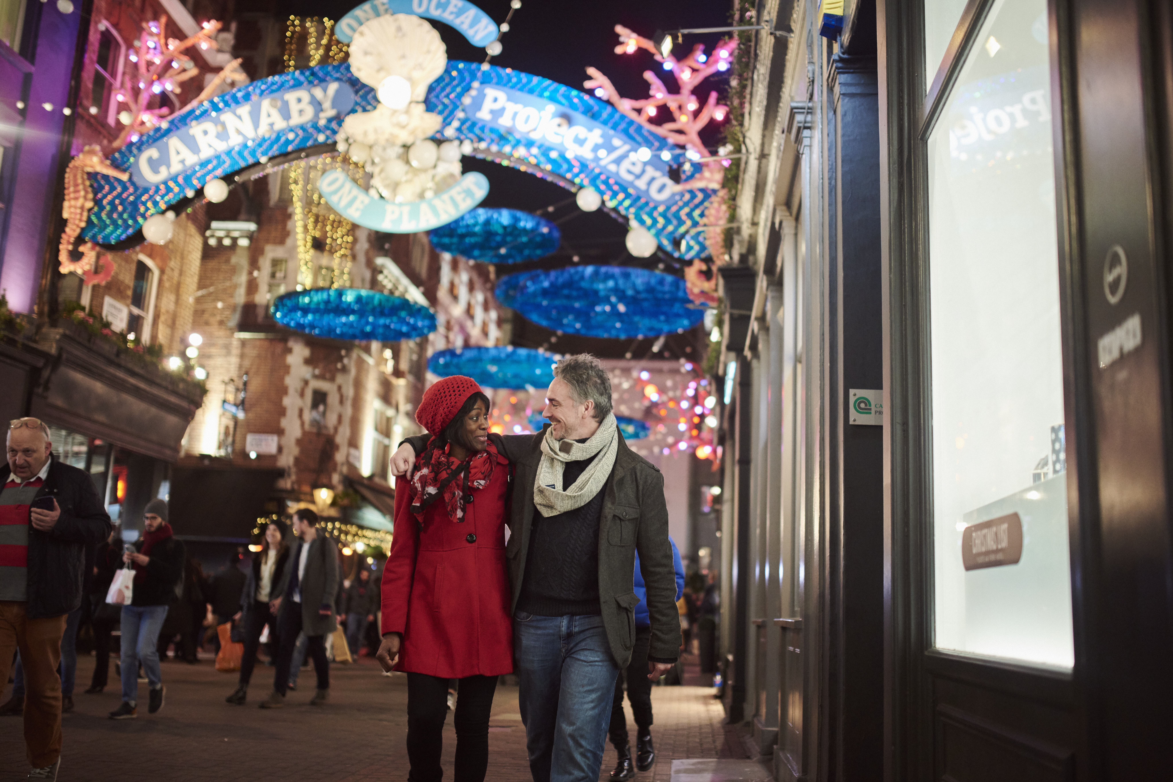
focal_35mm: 35
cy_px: 391
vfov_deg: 37.9
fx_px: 1140
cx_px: 586
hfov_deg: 54.4
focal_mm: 35
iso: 1250
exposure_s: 1/250
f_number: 1.6
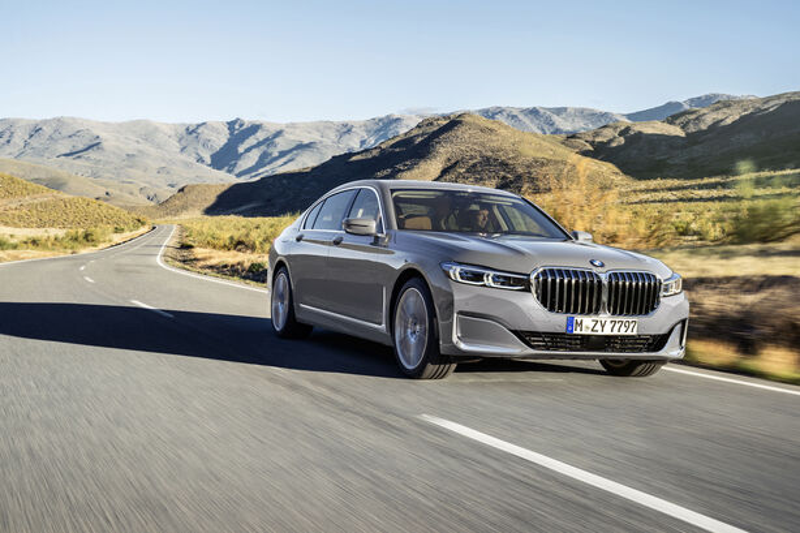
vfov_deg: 28.1
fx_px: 1066
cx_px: 400
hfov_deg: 41.1
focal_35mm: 48
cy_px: 266
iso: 100
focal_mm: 48
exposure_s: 1/30
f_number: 13
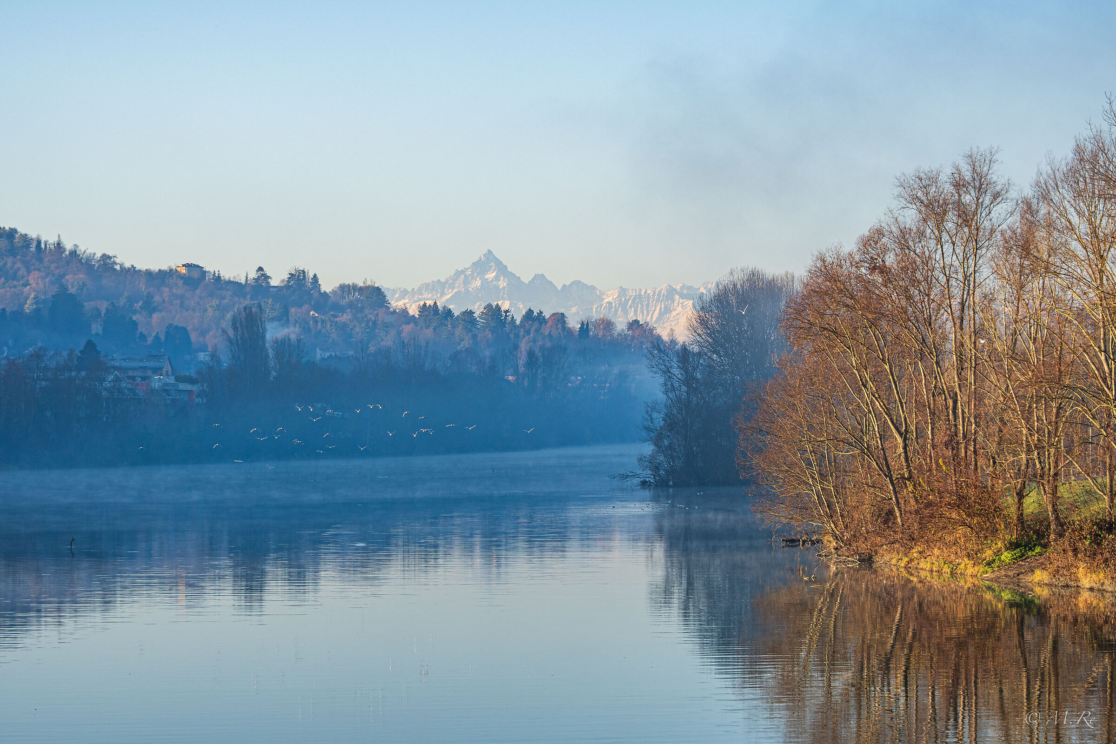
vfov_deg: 11.6
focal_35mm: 118
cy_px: 372
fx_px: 3673
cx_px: 558
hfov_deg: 17.3
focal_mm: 79
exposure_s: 1/320
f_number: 6
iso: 100
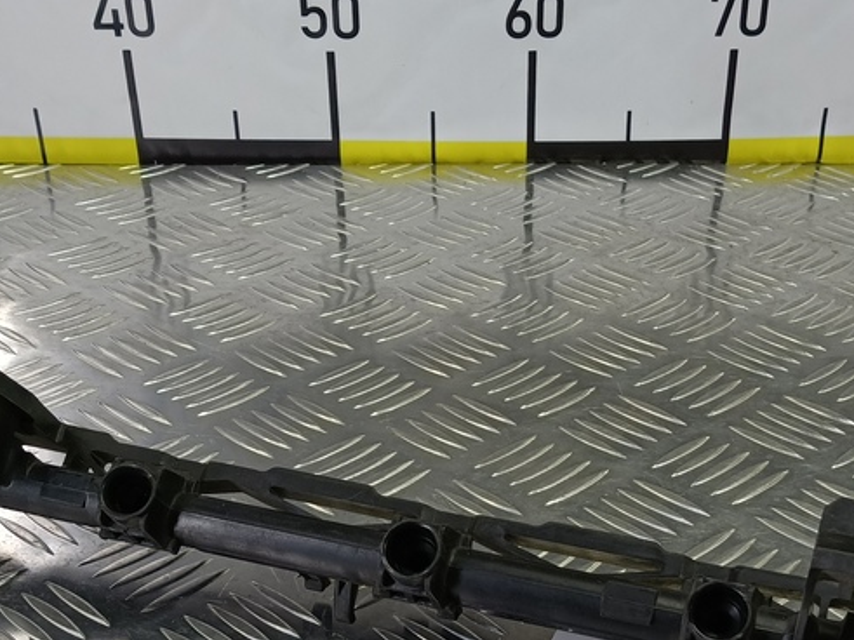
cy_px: 543
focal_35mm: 48
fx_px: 1184
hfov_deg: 39.6
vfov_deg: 29.3
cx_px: 489
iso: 102
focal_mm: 4.11
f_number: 1.6
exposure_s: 1/50
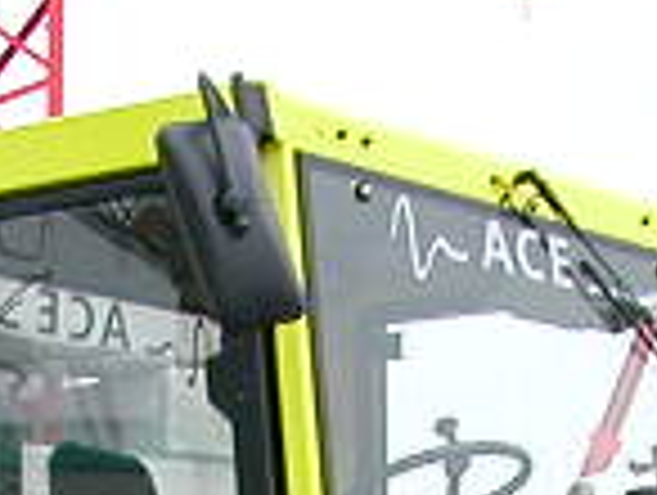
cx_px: 351
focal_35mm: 162
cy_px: 1053
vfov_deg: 8.6
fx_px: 3080
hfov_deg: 12.2
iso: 100
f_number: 2.7
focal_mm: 5.6
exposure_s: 1/59.9
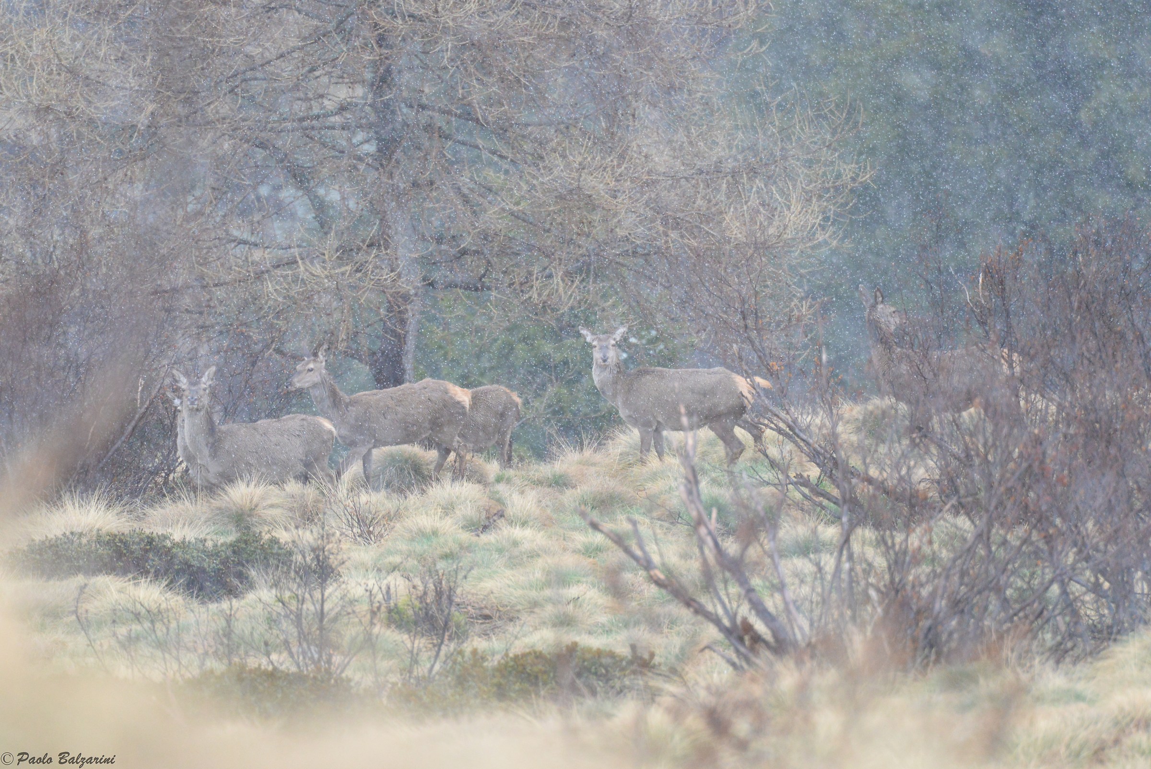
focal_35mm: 550
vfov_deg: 2.5
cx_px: 576
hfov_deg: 3.7
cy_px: 384
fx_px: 17590
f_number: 8
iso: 6400
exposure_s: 1/500
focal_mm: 550
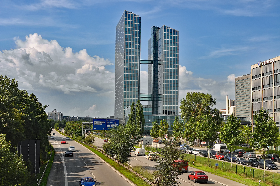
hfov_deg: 37.9
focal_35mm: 52
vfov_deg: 25.7
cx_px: 140
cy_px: 93
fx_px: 408
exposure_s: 1/320
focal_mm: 35
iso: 200
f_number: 9
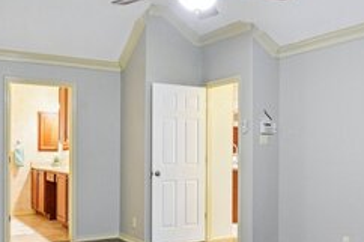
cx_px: 217
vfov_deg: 29.6
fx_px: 455
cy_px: 159
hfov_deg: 43.4
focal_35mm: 45
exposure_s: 1/15
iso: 3200
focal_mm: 17
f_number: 8
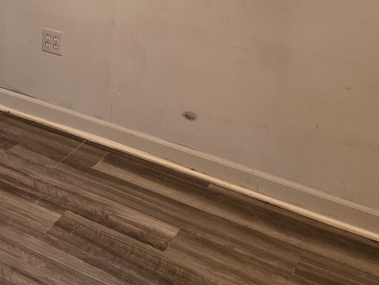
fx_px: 624
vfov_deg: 23.2
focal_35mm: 57
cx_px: -26
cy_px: -67
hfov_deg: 30.6
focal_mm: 5.4
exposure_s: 1/120
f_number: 1.8
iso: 250
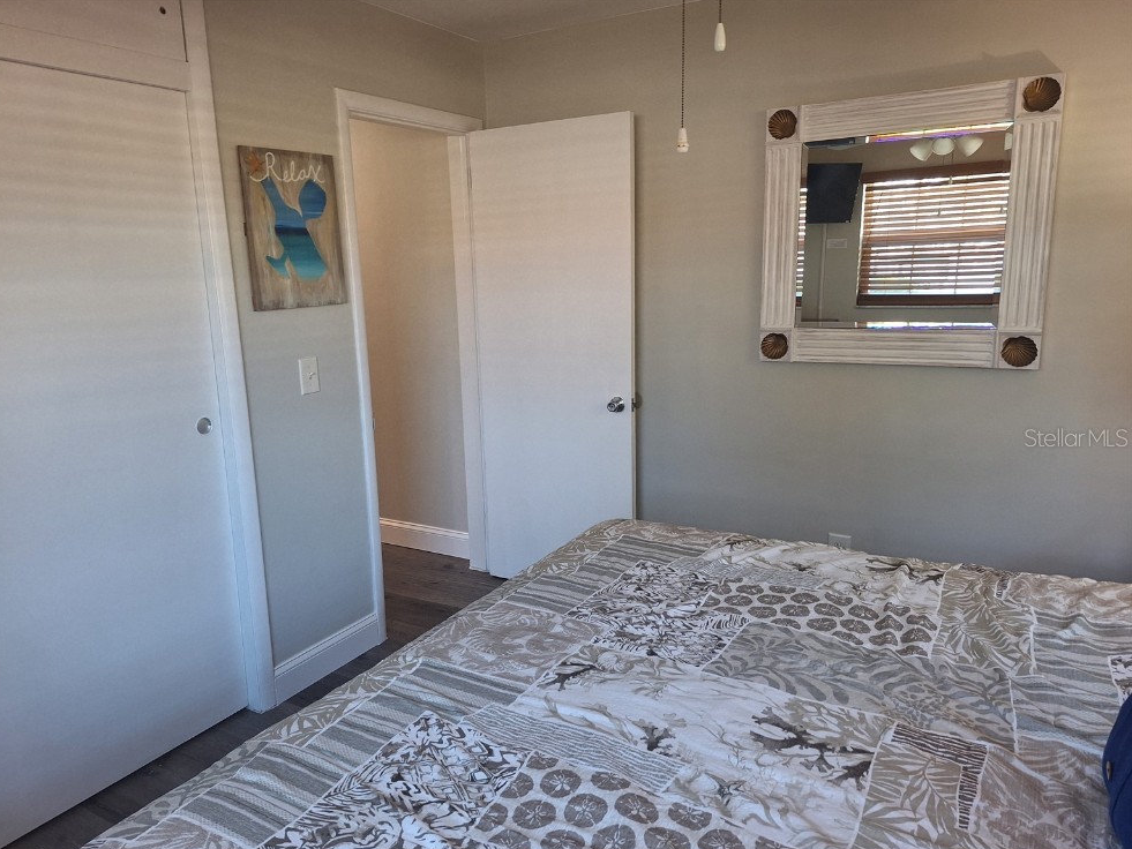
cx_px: 542
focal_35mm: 24
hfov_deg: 71.6
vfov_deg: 56.8
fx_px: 785
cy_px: 437
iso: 125
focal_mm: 5.54
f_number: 1.8
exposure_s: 1/40
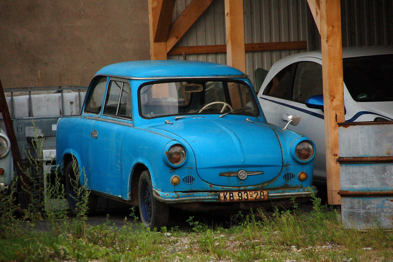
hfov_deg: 6.9
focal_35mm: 300
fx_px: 3272
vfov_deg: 4.6
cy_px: 131
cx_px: 196
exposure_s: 1/1000
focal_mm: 200
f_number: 6.3
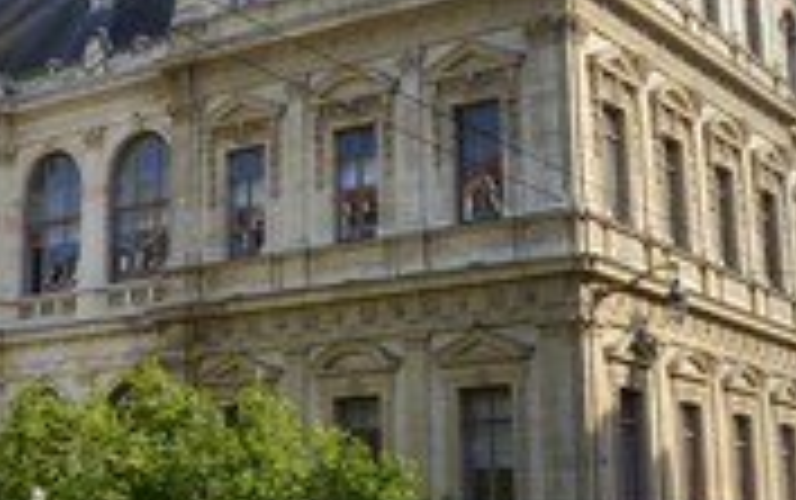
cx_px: 256
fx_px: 1520
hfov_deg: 29.1
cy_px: 180
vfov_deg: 18.6
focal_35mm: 70
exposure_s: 1/250
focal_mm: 29
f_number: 9
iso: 200
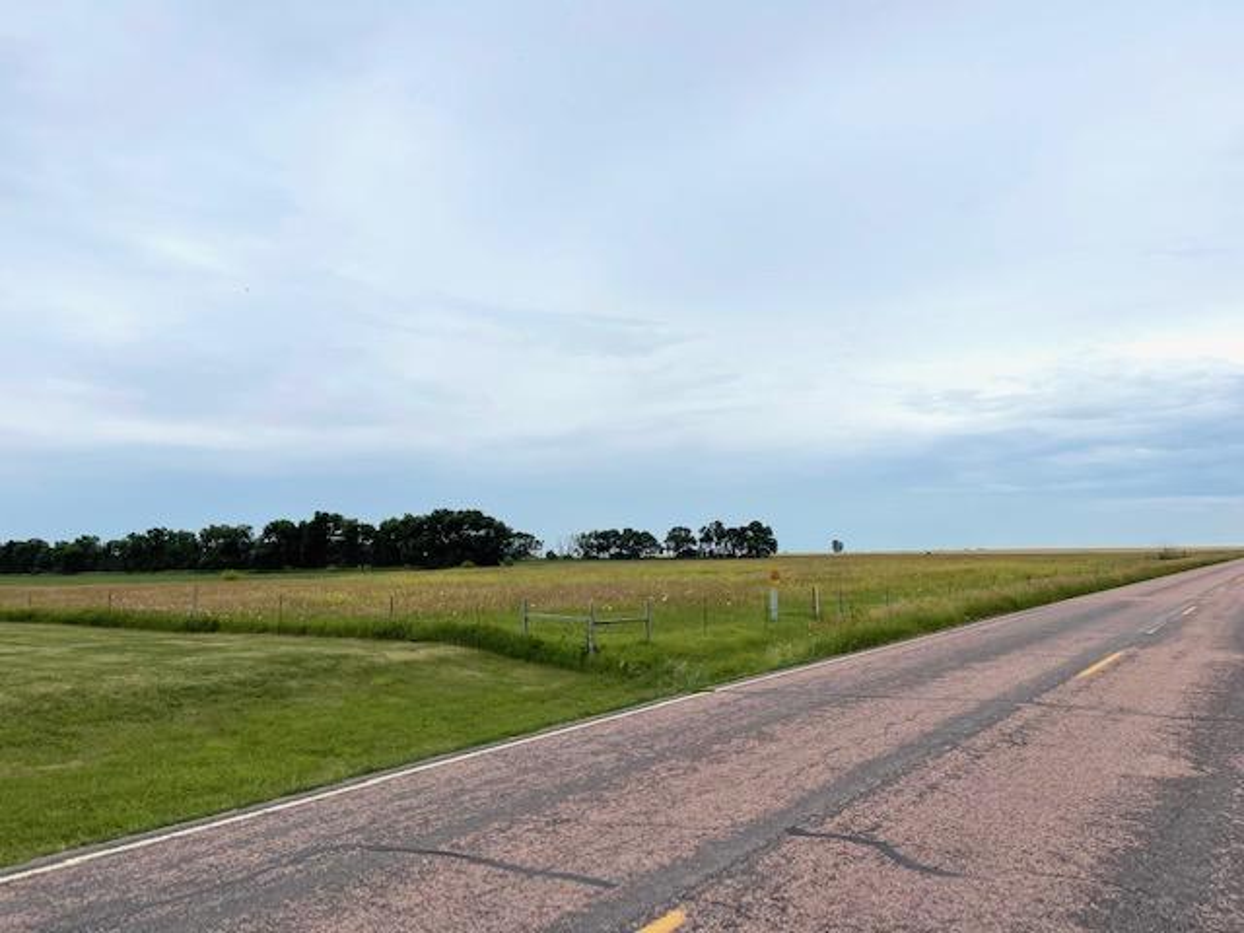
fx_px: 934
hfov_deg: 67.3
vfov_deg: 53.1
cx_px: 622
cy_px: 466
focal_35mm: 26
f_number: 1.6
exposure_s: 1/5917
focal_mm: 5.1
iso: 32
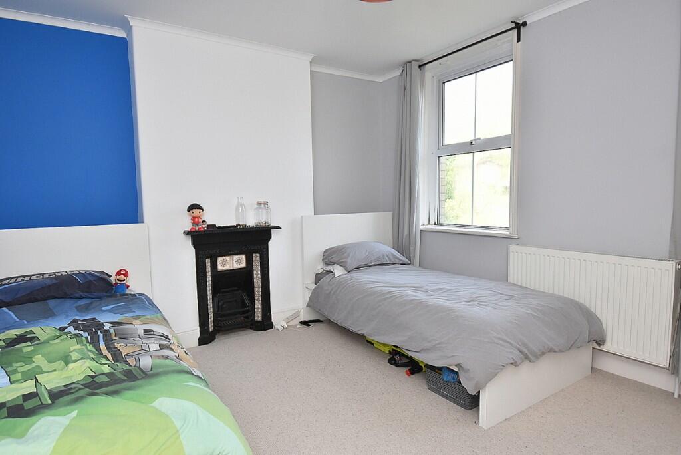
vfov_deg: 63.3
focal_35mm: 20
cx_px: 340
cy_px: 228
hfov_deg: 85.4
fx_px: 369
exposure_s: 1/200
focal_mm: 13
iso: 560
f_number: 5
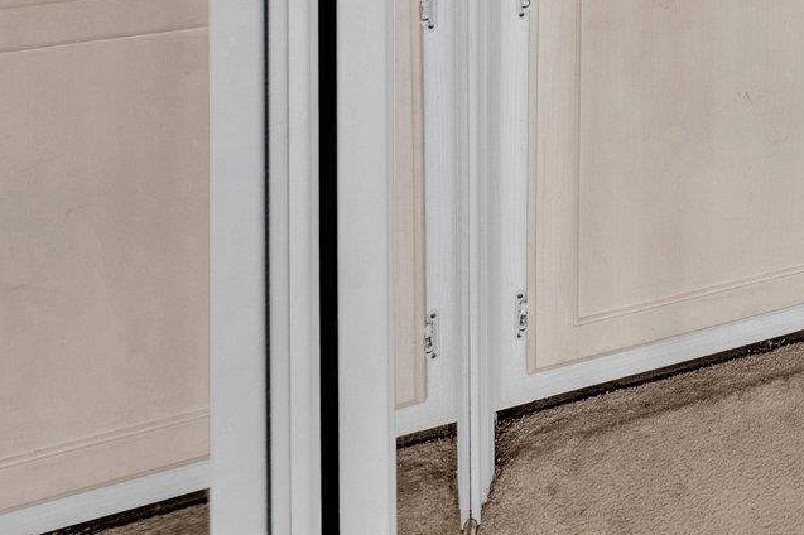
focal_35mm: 47
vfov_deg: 22.4
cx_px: 1197
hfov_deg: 28.2
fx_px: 1055
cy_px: -308
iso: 400
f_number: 8
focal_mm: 14.7
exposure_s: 1/10
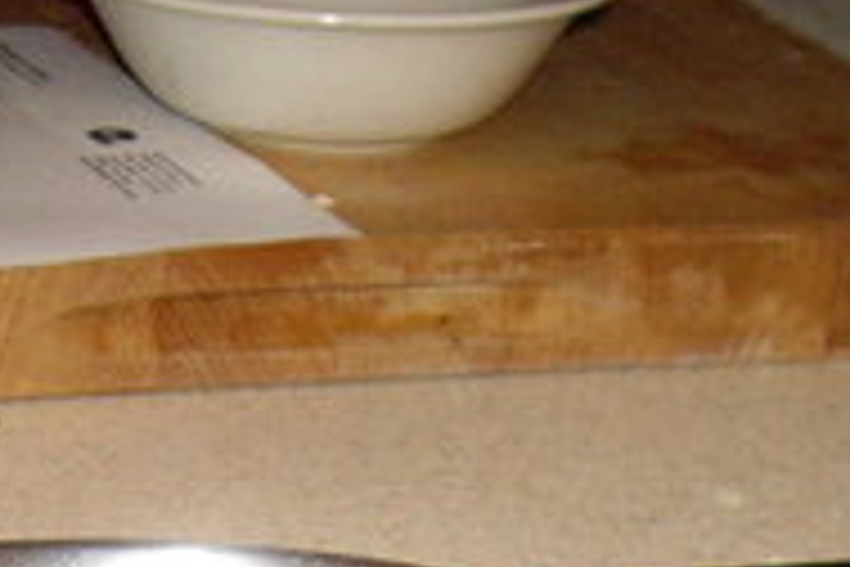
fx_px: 3164
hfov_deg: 15.2
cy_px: 1058
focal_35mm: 134
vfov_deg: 9.7
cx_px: 117
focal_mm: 6.2
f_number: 2.7
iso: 200
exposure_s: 1/40
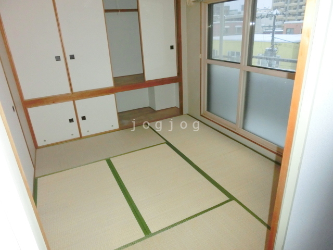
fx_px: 231
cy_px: 125
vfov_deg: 56.8
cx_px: 166
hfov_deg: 71.6
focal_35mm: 24
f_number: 3
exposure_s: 1/250
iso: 400
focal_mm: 4.24
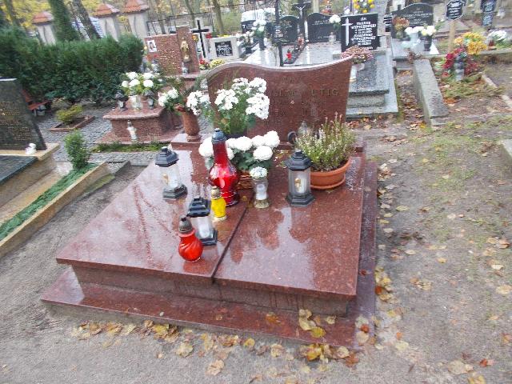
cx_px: 256
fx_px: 385
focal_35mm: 26
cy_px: 192
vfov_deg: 53.1
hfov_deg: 67.3
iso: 80
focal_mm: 4.6
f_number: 3.2
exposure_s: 1/30
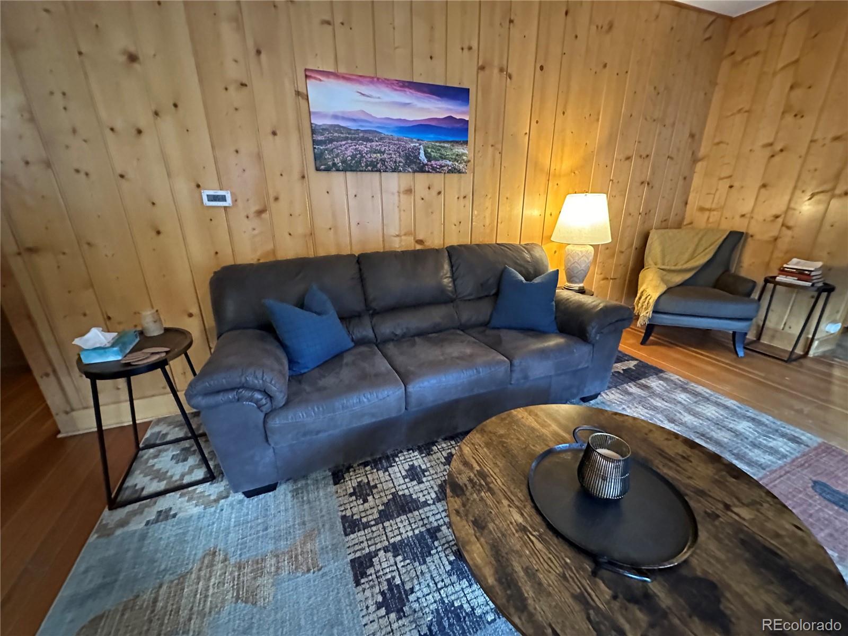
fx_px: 343
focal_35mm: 14
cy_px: 318
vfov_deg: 85.7
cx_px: 424
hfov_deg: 102.1
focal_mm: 2.22
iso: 1250
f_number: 2.2
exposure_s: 1/40
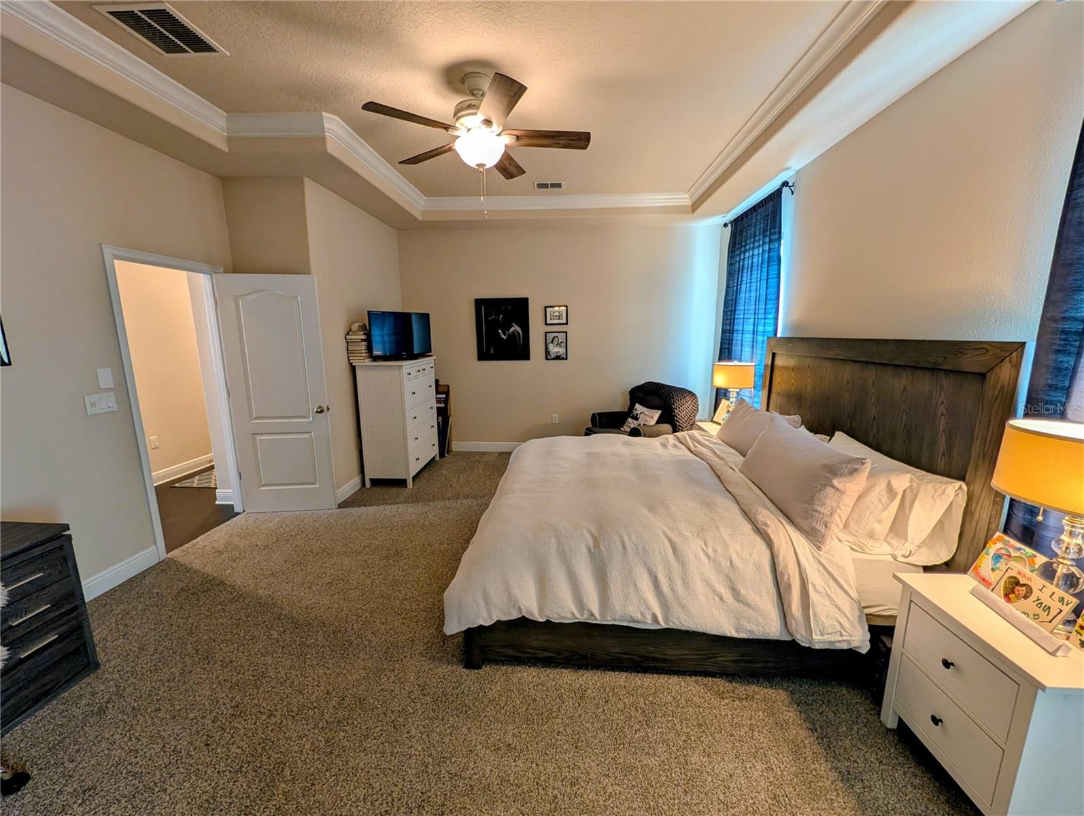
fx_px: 376
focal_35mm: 12
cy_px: 408
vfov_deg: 94.6
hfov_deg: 110.5
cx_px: 542
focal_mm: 2.02
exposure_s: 1/60
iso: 90
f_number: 1.7
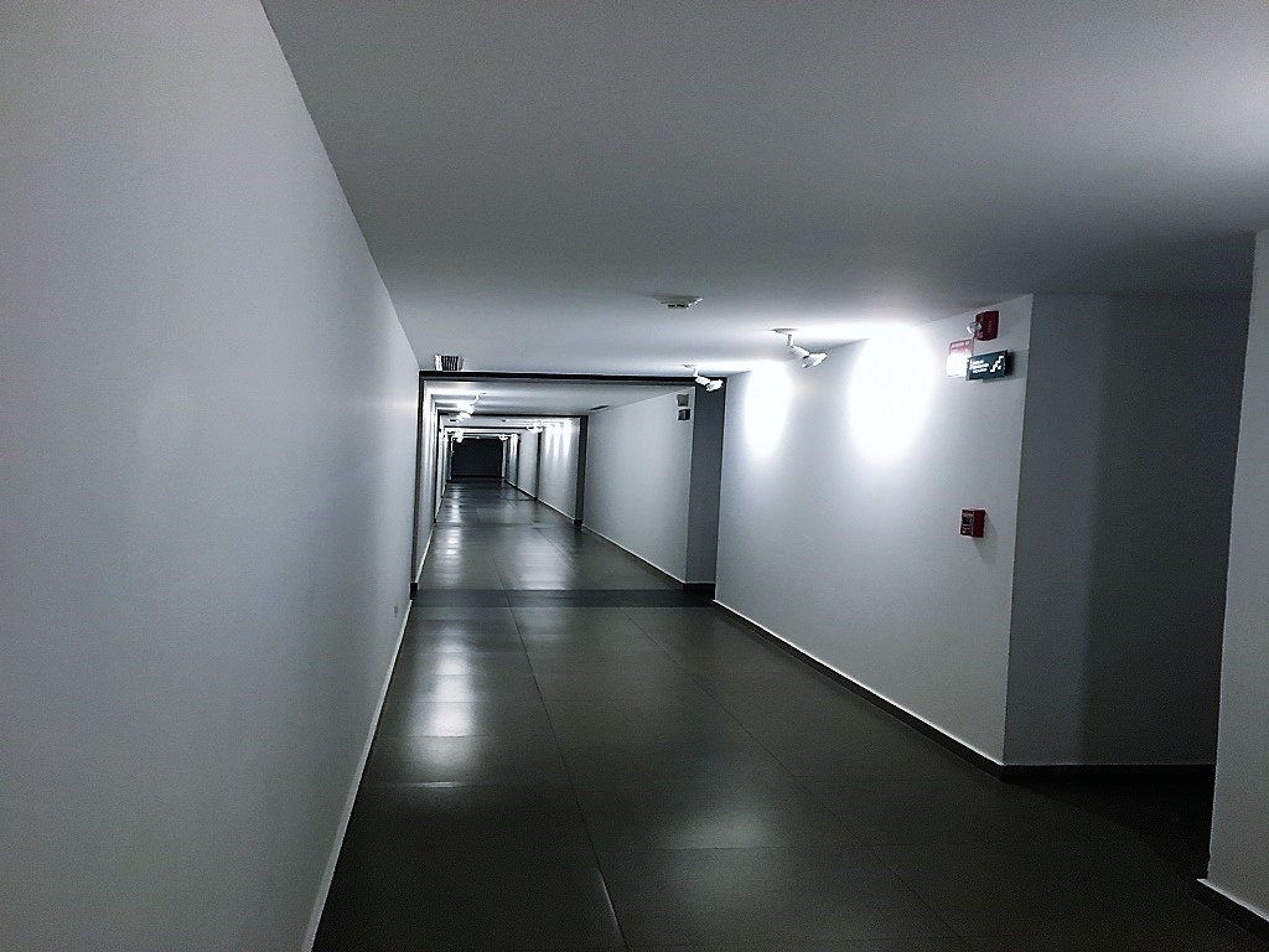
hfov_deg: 61.7
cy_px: 476
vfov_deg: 48.2
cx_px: 634
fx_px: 1063
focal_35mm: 29
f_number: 2.2
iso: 160
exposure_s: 1/30
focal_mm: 4.15
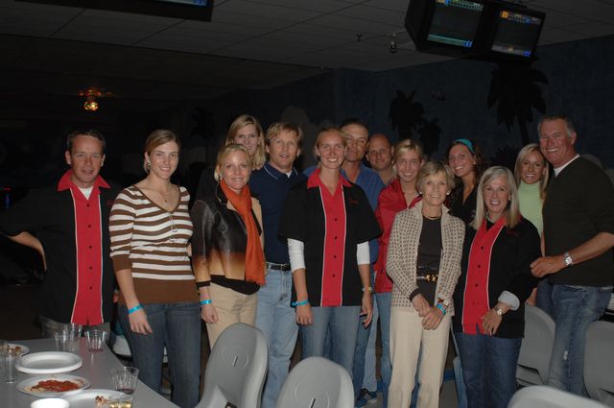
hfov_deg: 46.5
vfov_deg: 31.8
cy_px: 204
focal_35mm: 42
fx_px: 715
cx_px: 307
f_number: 3.5
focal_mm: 28
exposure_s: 1/125
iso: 400
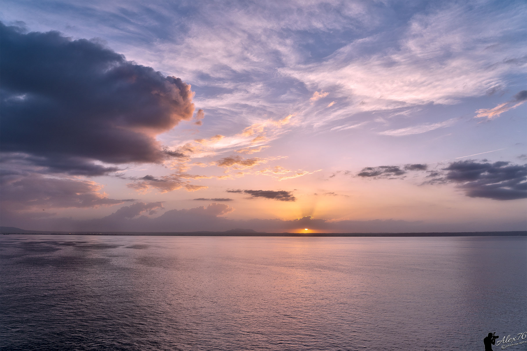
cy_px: 176
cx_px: 264
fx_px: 351
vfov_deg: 53.1
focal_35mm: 24
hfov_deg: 73.7
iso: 100
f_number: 8
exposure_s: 1/80
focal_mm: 24
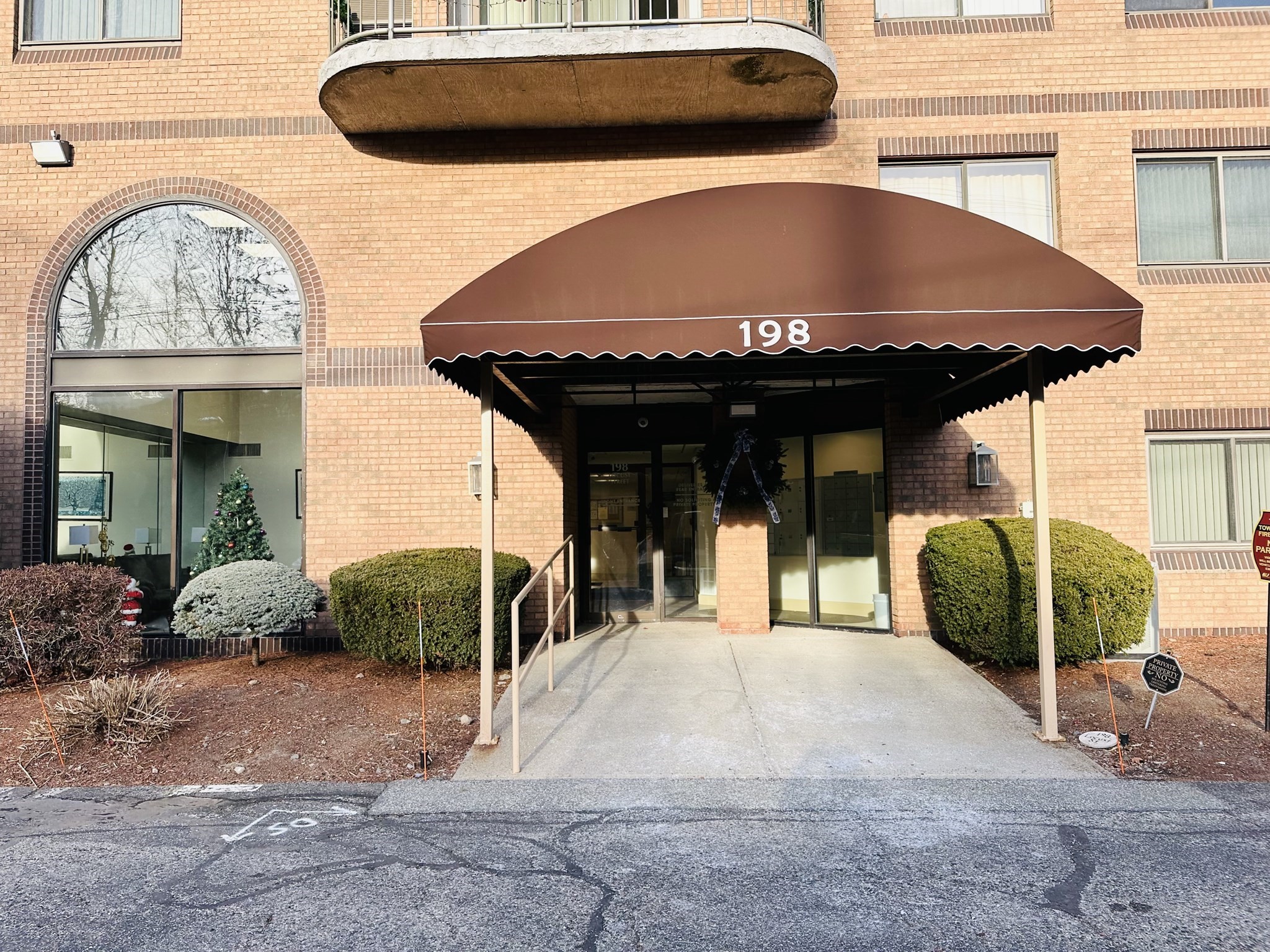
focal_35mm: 24
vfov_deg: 56.8
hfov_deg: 71.6
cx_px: 635
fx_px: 881
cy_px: 476
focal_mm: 6.86
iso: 80
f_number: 1.78
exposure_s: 1/927
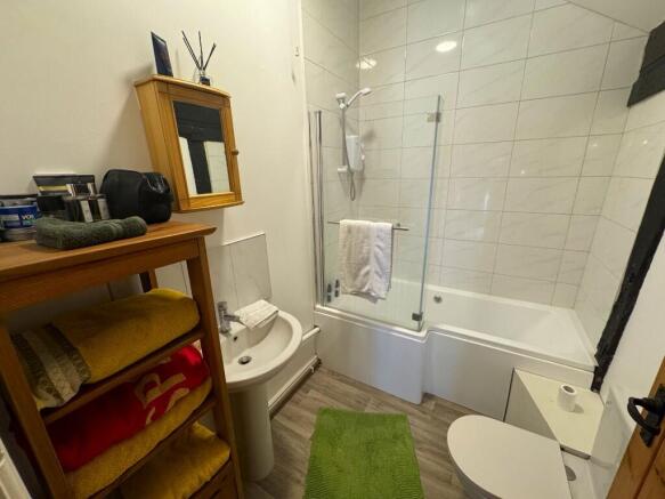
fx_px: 269
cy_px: 250
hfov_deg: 102.1
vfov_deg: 85.7
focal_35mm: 14
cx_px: 332
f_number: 2.2
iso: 250
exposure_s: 1/50
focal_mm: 2.22
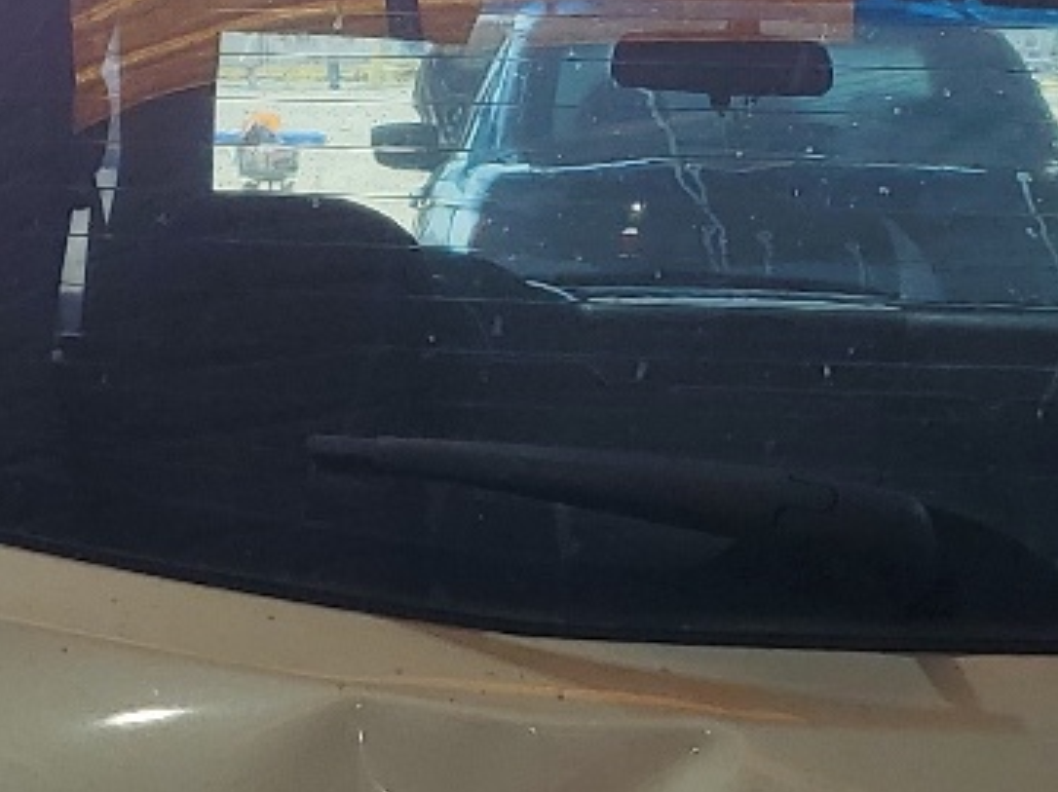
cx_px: 699
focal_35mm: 115
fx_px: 3513
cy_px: 839
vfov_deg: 12.7
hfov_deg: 17.1
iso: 50
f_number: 1.5
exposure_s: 1/192
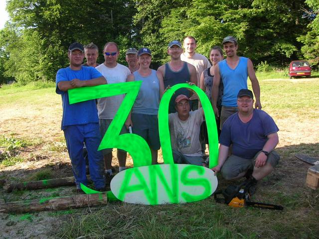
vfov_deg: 40.7
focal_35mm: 35
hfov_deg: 52.6
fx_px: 323
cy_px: 120
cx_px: 160
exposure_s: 1/206
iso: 50
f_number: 2.8
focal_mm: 5.8
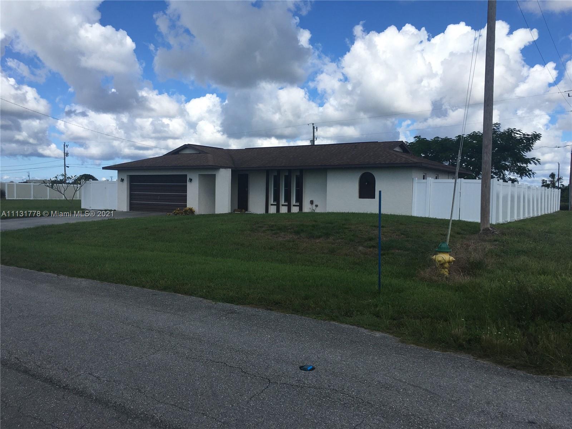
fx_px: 479
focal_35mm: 29
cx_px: 286
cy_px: 214
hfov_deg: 61.7
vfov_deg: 48.2
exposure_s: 1/1972
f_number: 2.2
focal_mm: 4.15
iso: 25
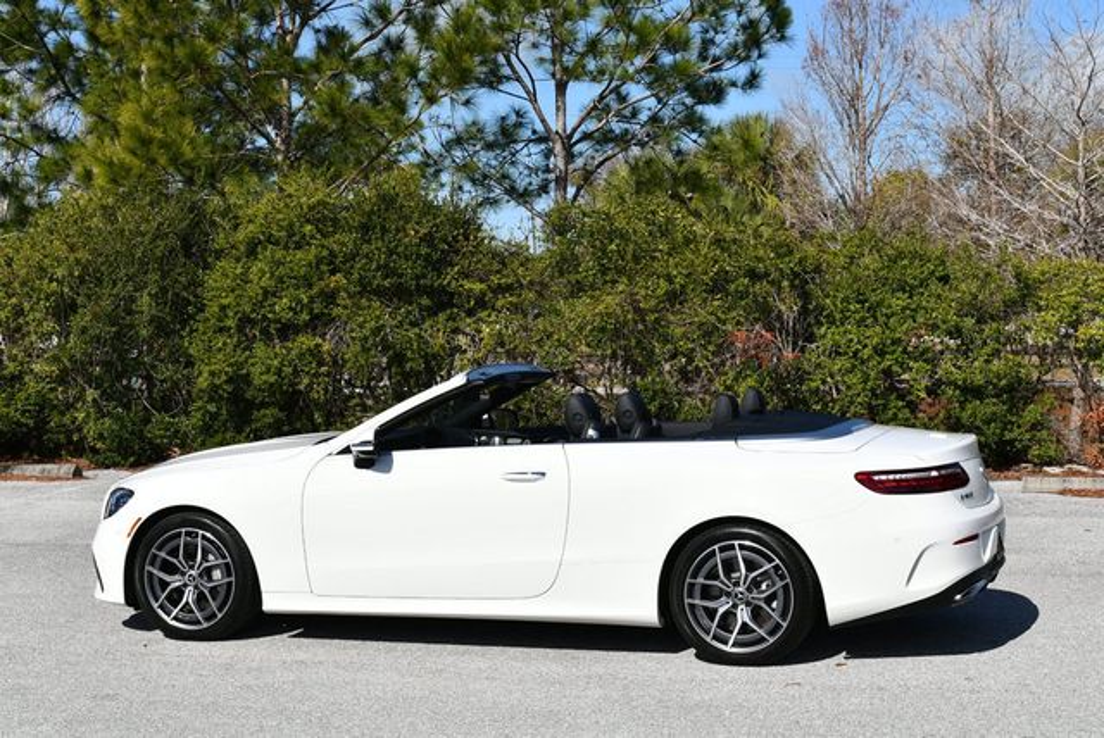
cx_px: 552
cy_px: 369
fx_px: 1964
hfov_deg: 31.4
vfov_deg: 21.3
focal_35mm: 64
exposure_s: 1/320
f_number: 9
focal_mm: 32
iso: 100
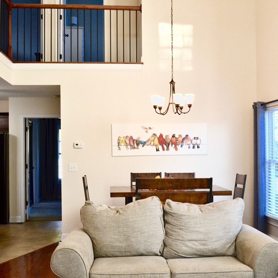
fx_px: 427
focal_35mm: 47
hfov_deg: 36.0
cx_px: 158
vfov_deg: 36.1
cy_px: 140
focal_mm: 24
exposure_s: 1/30
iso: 400
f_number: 7.1
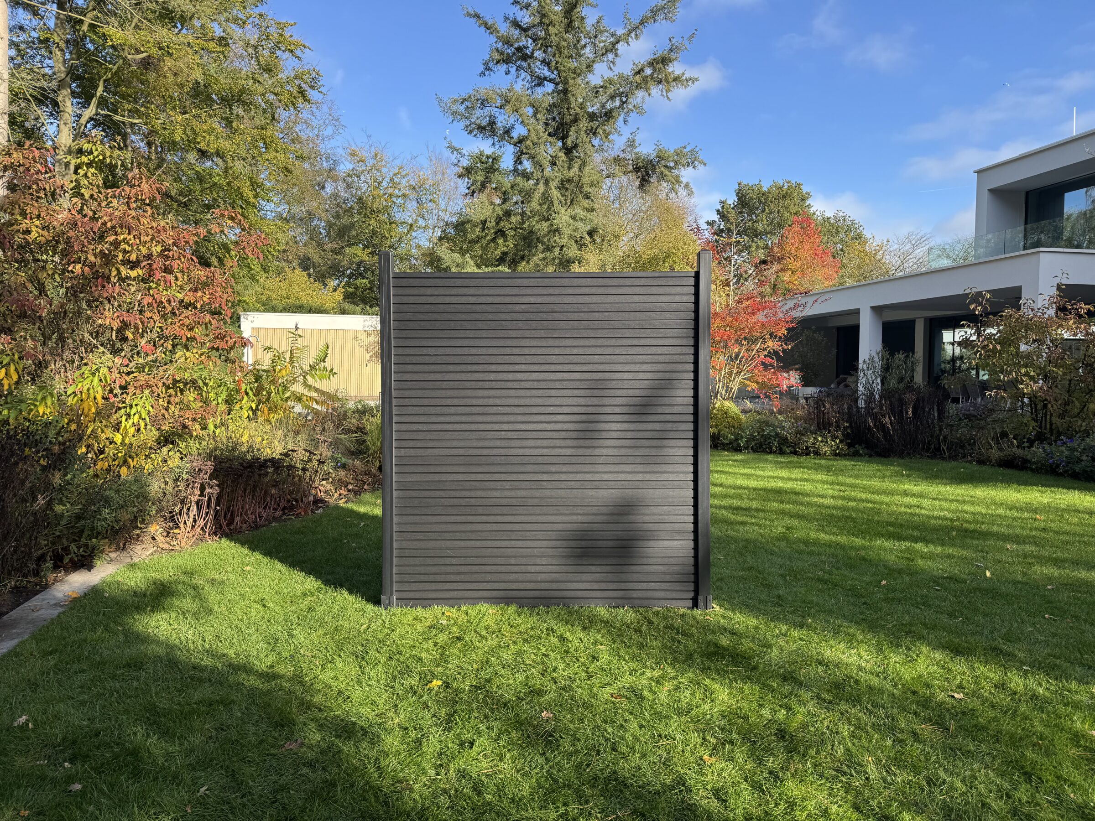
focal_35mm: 24
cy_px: 410
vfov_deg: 56.8
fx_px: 759
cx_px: 548
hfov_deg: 71.6
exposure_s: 1/1215
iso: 80
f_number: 1.78
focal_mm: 6.76
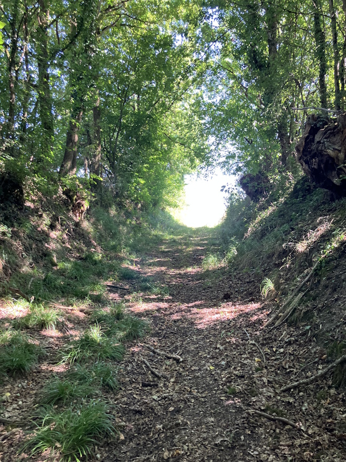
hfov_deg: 49.7
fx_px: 373
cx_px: 173
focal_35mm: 28
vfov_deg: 63.4
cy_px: 231
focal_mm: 3.99
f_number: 1.8
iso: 80
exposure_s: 1/101
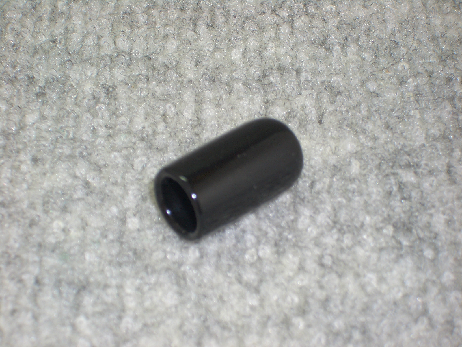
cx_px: 231
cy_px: 174
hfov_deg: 18.7
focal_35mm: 105
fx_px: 1401
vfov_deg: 14.1
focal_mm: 17.4
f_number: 4.8
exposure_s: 1/60
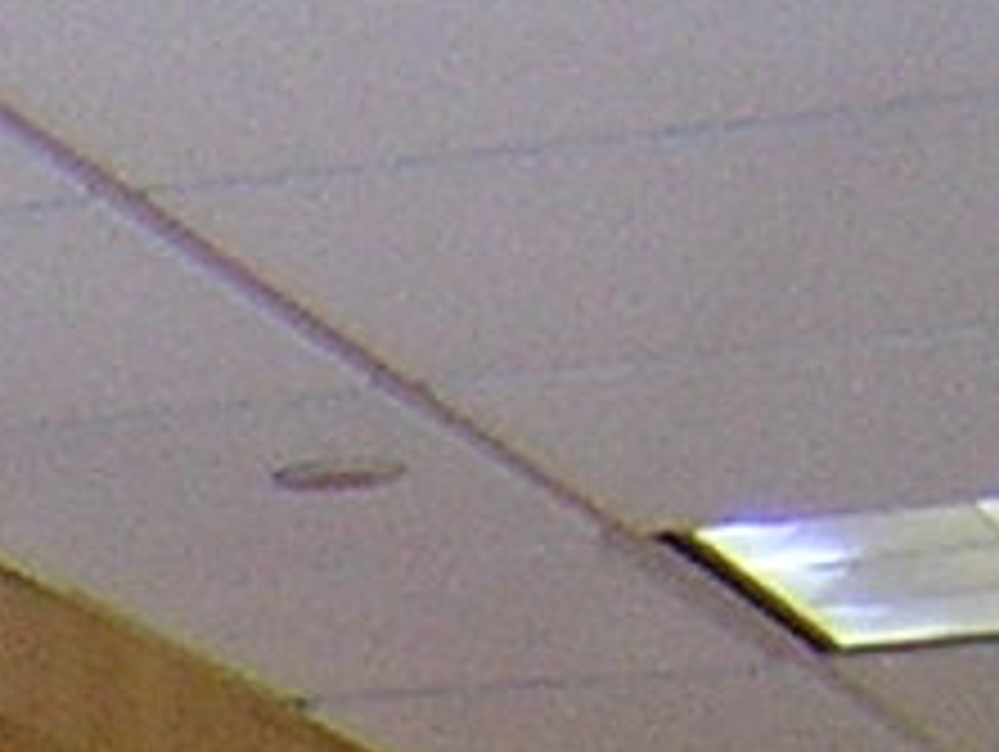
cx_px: -1256
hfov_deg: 7.2
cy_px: 2562
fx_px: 7483
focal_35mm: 259
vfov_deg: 5.3
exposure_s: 1/60.1
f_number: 2.6
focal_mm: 4.7
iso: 306
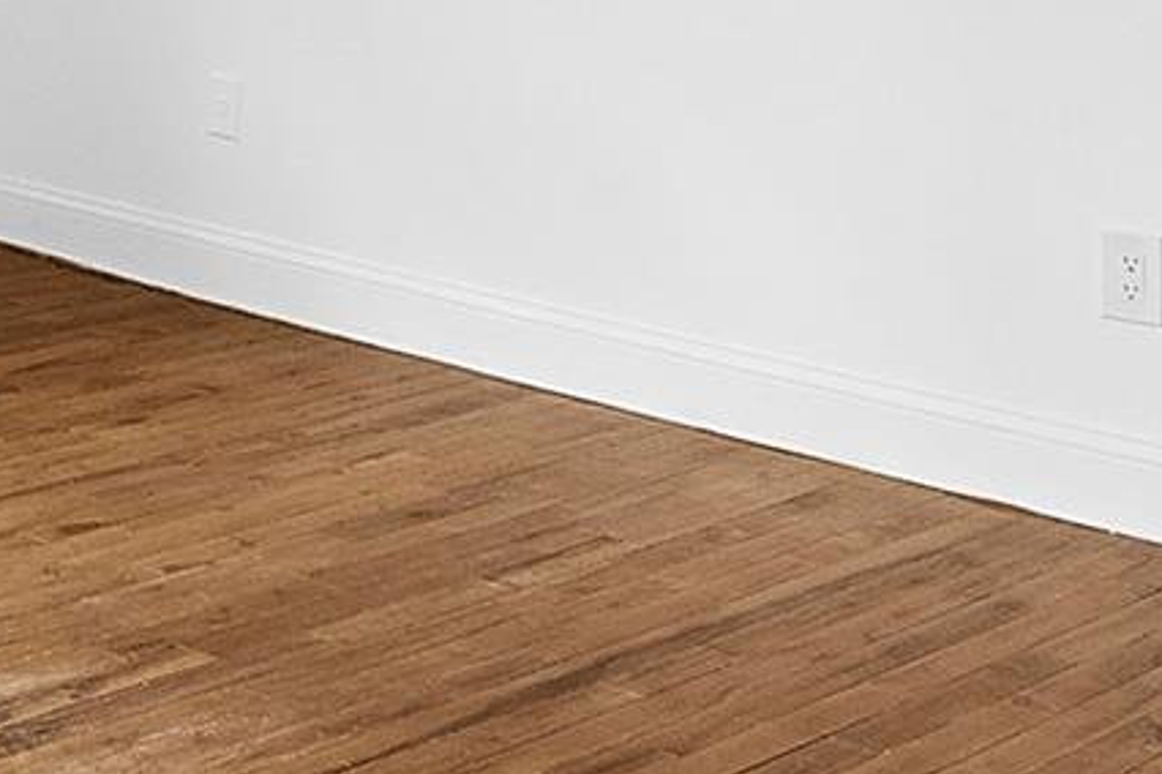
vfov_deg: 16.6
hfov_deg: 22.0
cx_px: -559
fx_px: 2485
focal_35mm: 77
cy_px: -279
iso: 1600
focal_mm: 16
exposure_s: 1/13
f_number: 16
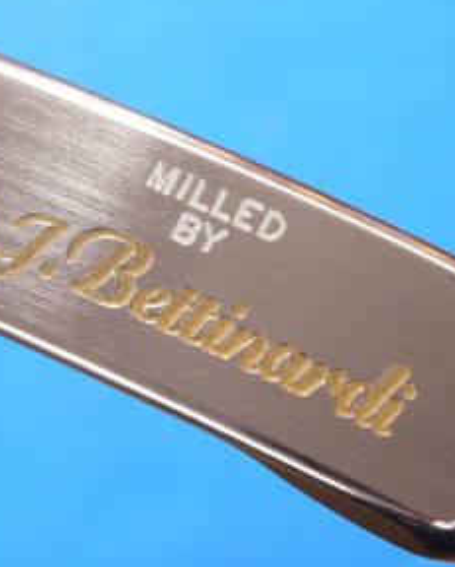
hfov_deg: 8.5
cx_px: 67
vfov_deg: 10.6
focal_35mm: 182
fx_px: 3059
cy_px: 195
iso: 800
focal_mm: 42
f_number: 5.6
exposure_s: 1/80
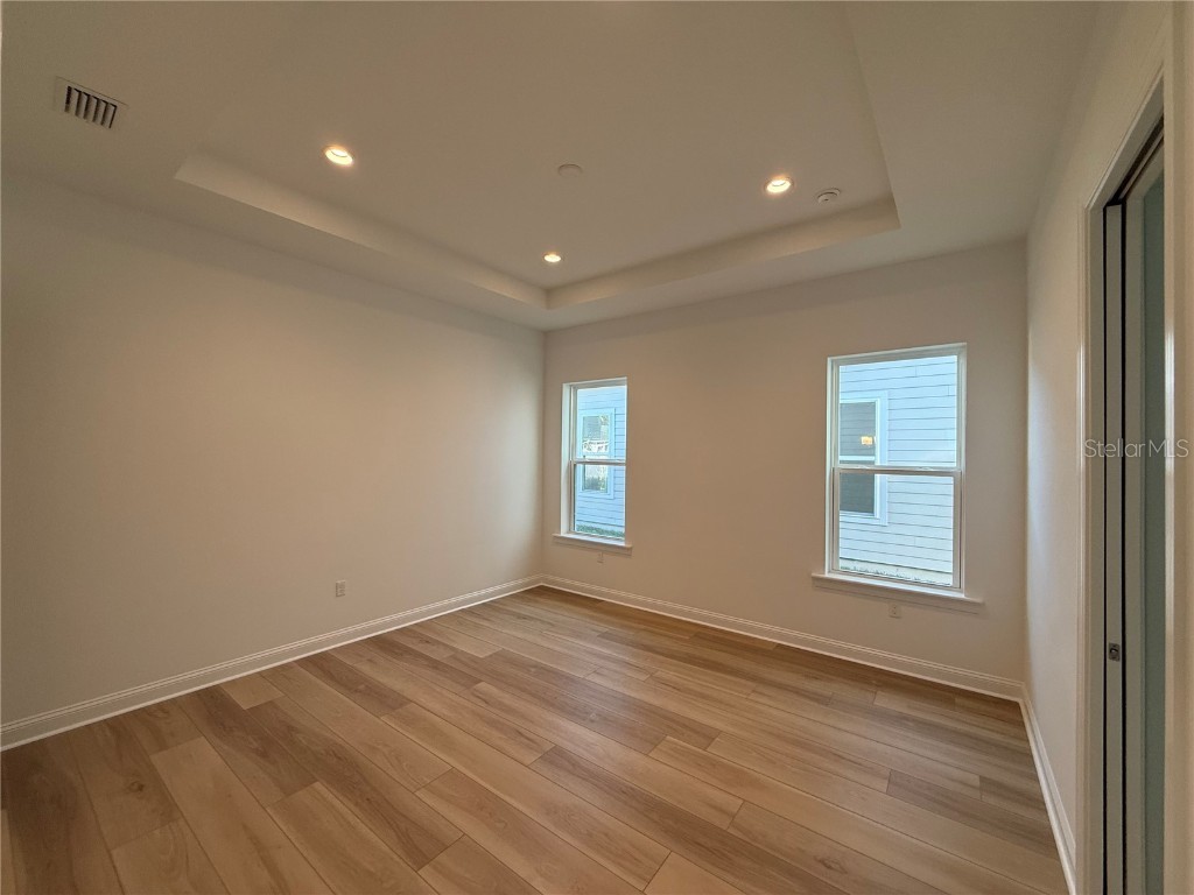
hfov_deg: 102.1
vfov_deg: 85.7
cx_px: 597
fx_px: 483
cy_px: 448
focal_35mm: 14
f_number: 2.2
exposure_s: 1/120
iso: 125
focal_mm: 2.22
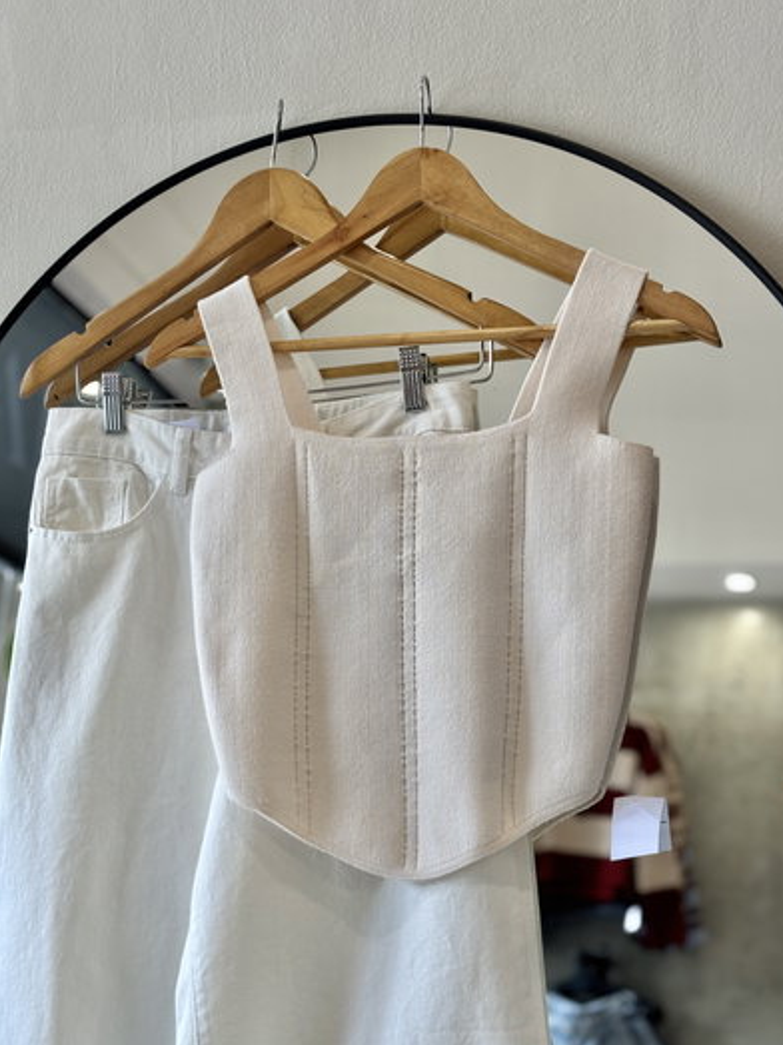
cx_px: 397
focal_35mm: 53
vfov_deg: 36.2
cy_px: 526
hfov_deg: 27.5
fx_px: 1599
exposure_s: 1/100
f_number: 1.6
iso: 40
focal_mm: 5.96
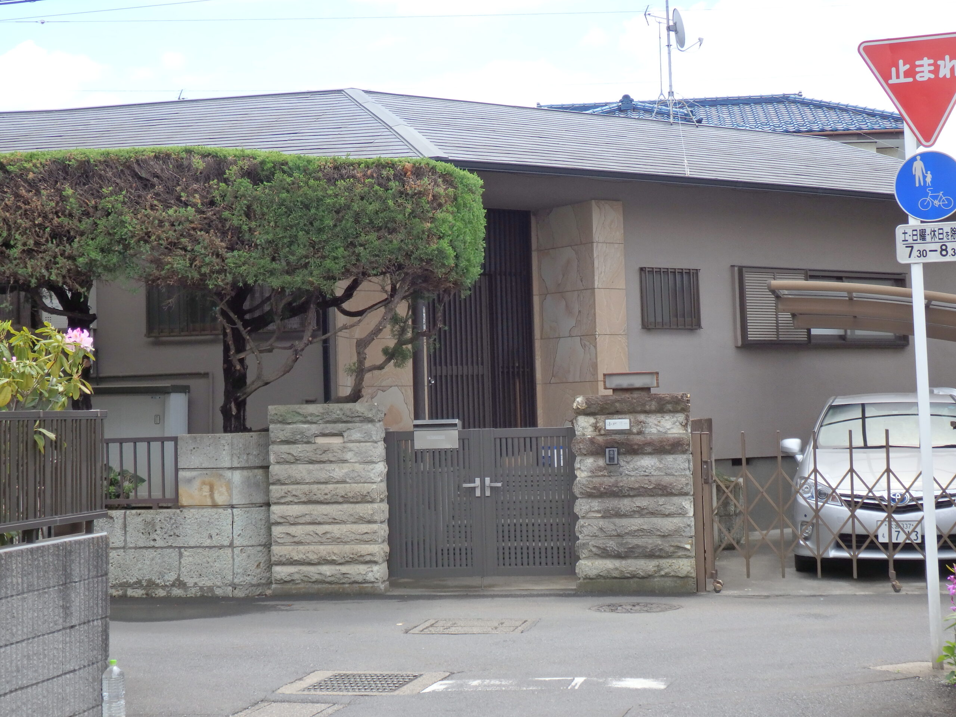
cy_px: 358
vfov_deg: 24.4
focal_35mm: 60
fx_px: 1657
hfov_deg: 32.2
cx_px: 478
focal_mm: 10.8
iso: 125
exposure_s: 1/500
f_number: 4.2
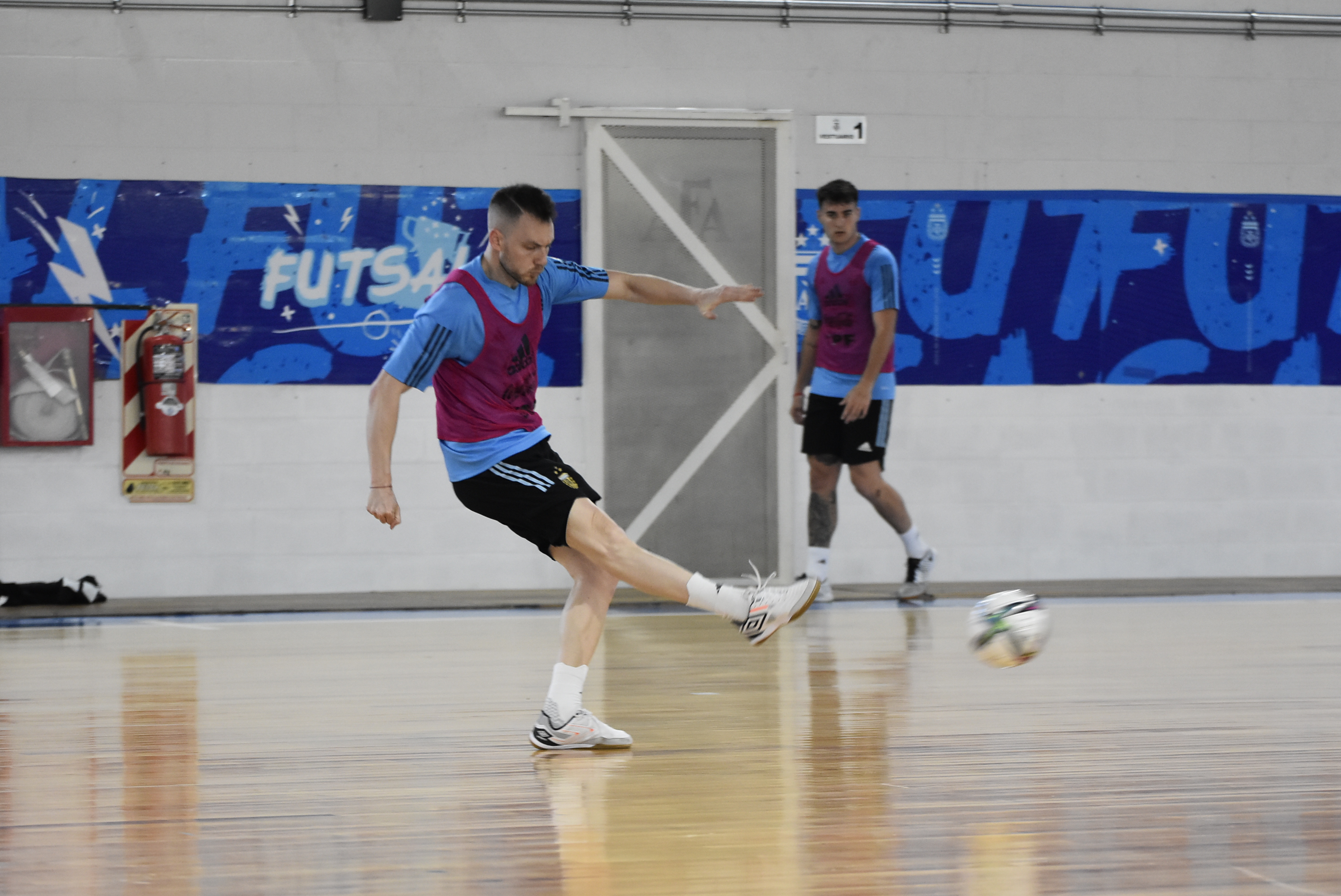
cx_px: 670
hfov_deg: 13.4
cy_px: 448
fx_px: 5703
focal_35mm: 153
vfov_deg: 9.0
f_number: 2.8
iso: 2200
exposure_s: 1/500
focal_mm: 102
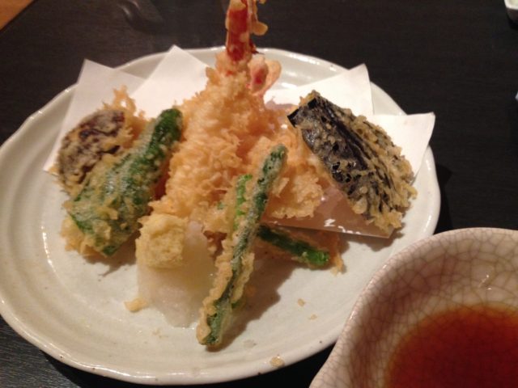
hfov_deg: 55.4
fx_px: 494
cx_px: 259
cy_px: 194
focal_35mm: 33
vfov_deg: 42.9
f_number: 2.4
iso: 250
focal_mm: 4.12
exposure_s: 1/20
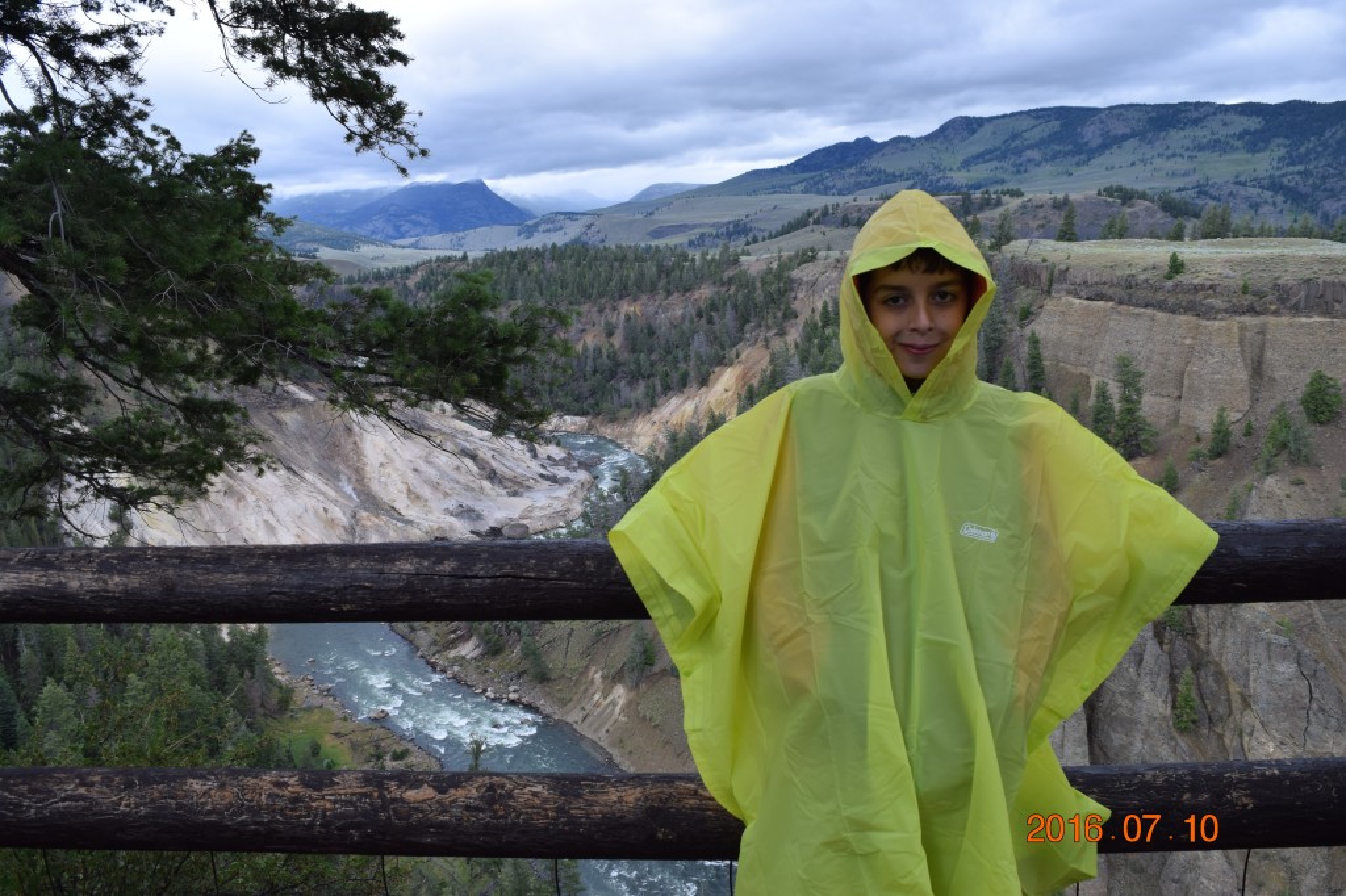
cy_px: 448
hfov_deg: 67.4
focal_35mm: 27
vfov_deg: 47.9
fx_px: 1009
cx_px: 673
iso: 220
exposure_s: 1/250
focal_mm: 18
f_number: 8
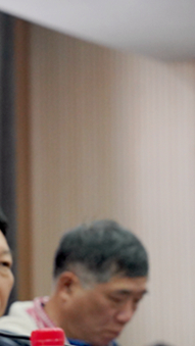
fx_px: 1588
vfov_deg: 12.4
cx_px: -189
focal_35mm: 173
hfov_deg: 6.8
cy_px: 259
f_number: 4.5
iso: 5000
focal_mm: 70
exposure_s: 1/200
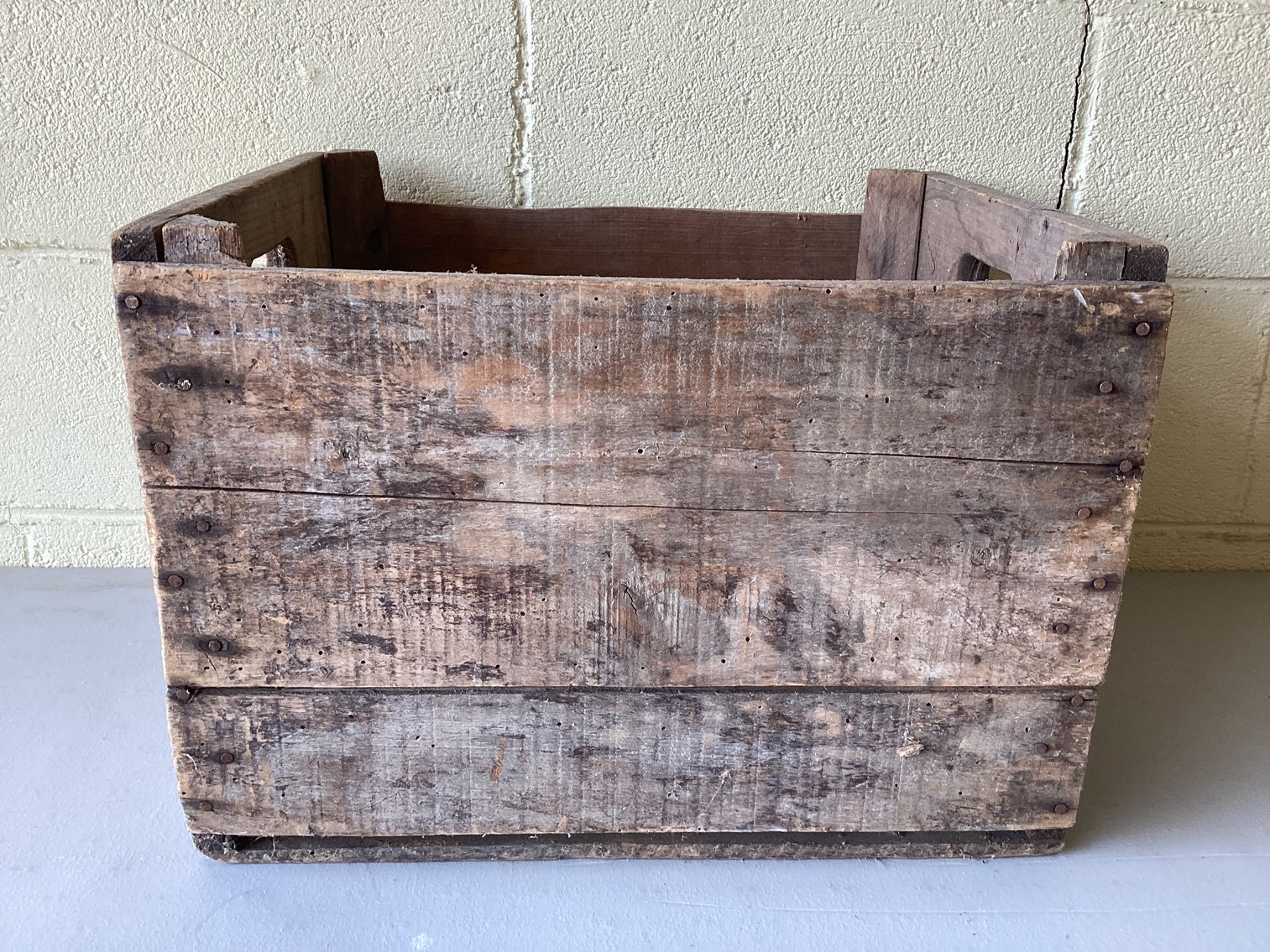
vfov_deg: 45.4
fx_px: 1137
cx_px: 635
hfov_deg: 58.3
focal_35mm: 31
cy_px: 476
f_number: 2.4
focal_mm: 3.3
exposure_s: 1/120
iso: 50
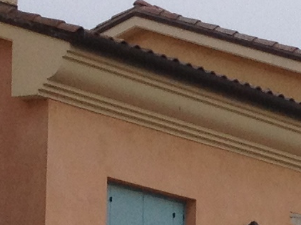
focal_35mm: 271
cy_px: 557
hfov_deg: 7.1
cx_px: 563
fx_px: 2355
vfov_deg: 5.3
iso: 50
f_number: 2.4
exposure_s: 1/876
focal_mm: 4.28
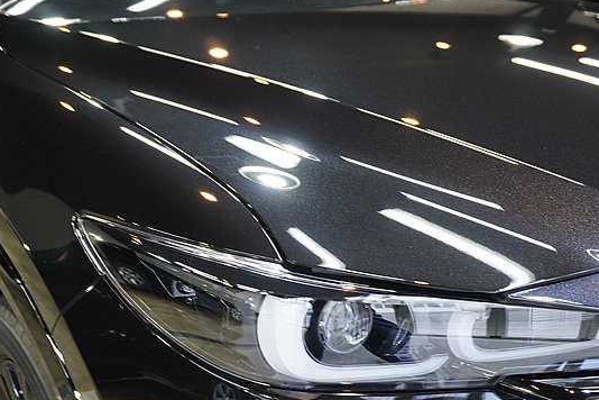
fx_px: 765
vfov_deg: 28.5
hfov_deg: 42.2
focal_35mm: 46
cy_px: 326
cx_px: 396
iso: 400
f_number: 3.5
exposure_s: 1/30
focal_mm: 16
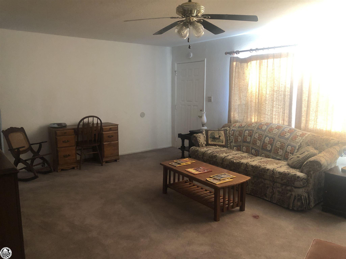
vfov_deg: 49.7
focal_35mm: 28
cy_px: 130
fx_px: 280
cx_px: 173
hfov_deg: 63.4
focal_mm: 3.99
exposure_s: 1/15
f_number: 1.8
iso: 100
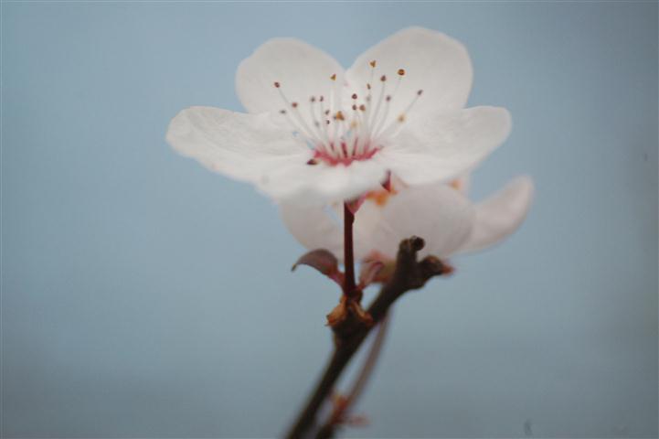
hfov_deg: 4.6
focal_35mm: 450
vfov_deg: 3.1
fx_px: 8233
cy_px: 220
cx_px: 330
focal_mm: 300
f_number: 5.6
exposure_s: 1/125
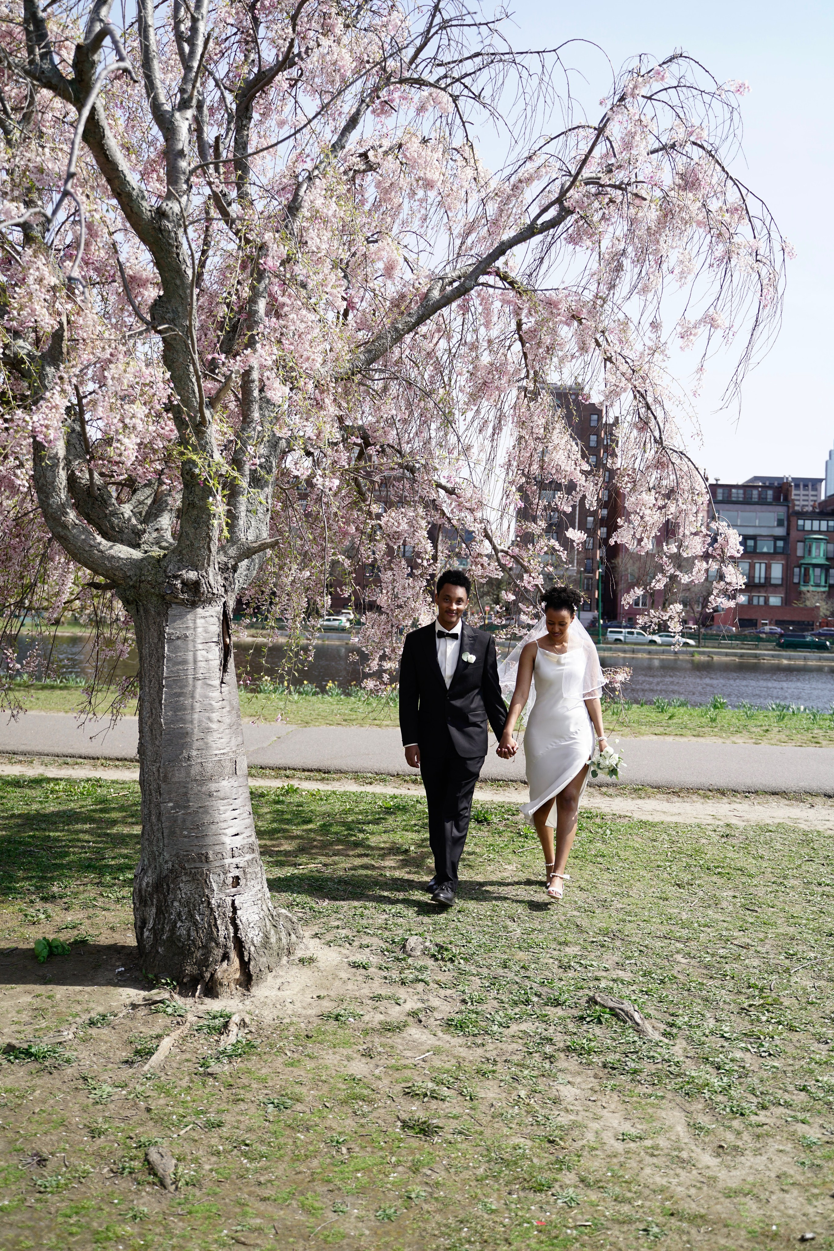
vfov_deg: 58.7
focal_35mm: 32
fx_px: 1112
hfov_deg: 41.1
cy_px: 626
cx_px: 417
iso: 160
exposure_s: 1/1600
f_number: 2.8
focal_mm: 32
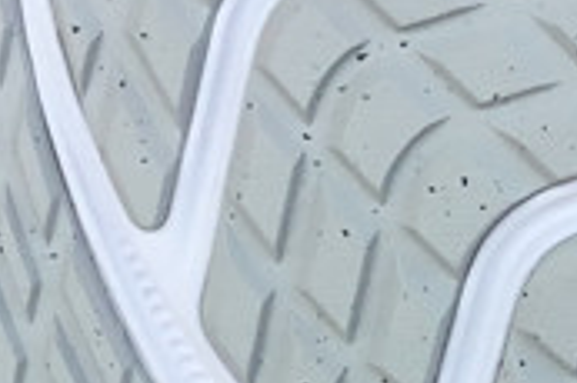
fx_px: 2690
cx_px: 430
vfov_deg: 7.9
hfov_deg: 12.2
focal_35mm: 168
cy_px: 661
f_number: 2.4
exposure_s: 1/762
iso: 25
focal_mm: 3.3
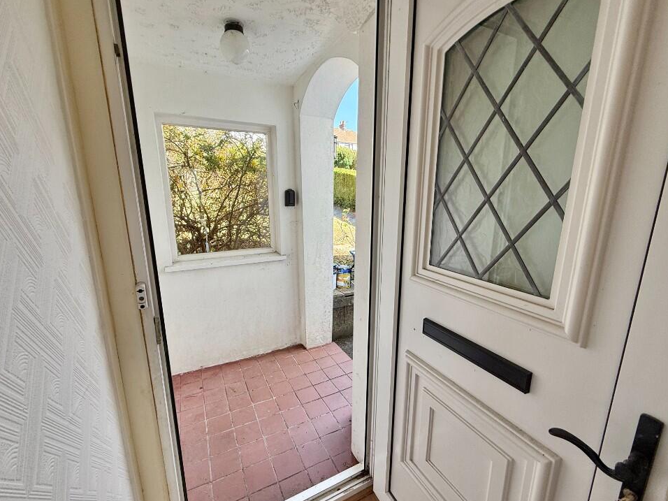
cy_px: 254
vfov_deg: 81.7
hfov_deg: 98.2
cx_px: 331
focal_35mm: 15
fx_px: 289
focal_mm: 2.22
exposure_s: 1/138
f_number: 2.2
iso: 64
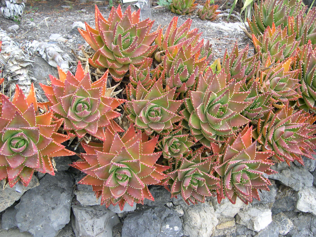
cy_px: 118
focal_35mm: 38
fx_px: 347
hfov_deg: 49.0
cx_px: 158
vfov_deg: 37.7
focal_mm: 8
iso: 100
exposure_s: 1/53
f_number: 2.8
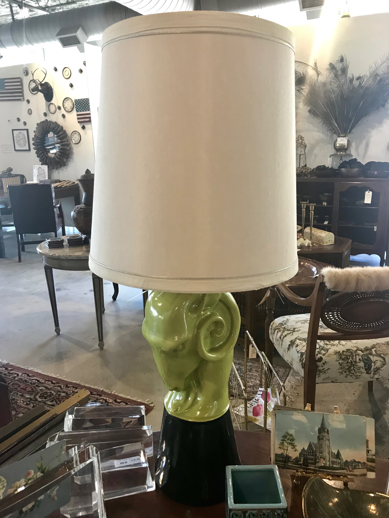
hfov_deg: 49.7
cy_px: 259
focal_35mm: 28
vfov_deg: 63.4
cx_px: 194
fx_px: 420
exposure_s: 1/20
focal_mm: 3.99
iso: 40
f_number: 1.8
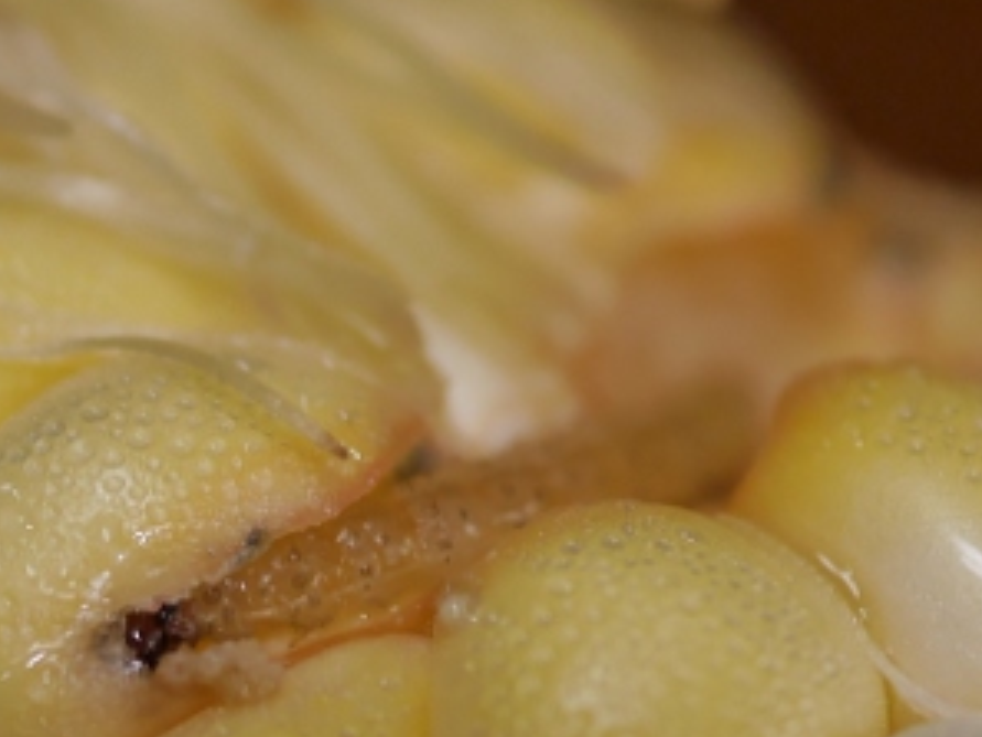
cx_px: 238
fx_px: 6357
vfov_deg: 6.6
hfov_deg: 8.8
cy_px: 580
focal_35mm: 224
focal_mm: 30
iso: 160
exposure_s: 1/60
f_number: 2.8
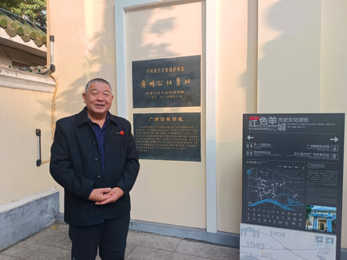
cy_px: 130
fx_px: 241
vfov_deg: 56.8
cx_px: 174
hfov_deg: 71.6
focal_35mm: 24
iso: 102
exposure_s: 1/100
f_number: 1.75
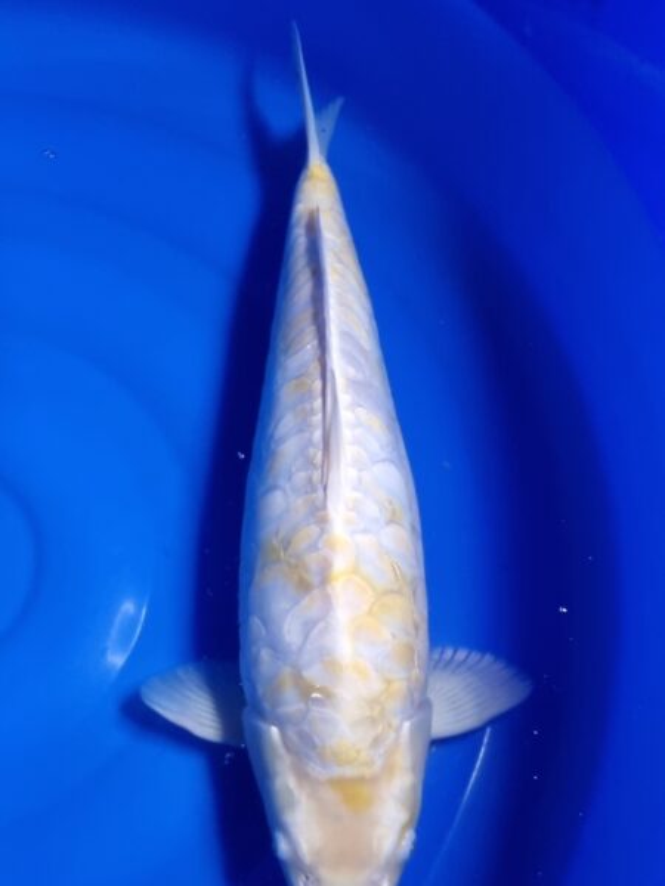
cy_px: 443
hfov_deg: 53.1
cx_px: 332
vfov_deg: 67.3
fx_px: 666
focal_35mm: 26
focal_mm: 5.4
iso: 640
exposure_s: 1/50
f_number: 1.8
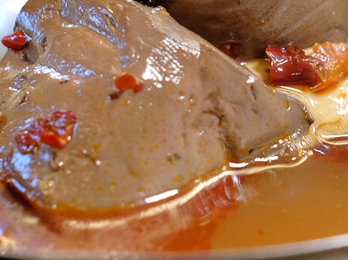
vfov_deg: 20.1
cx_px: 260
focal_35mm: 72
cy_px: 35
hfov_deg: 26.7
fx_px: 723
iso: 1000
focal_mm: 23
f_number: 3.6
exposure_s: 1/52
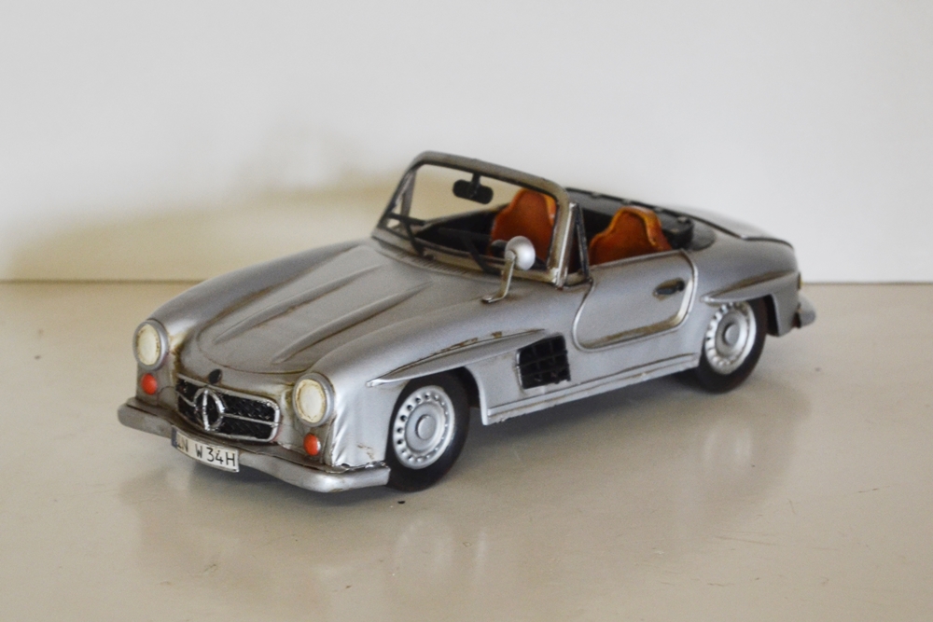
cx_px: 466
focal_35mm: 82
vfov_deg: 16.6
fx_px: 2138
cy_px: 311
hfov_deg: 24.6
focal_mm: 55
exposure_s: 1/50
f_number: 5.6
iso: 800
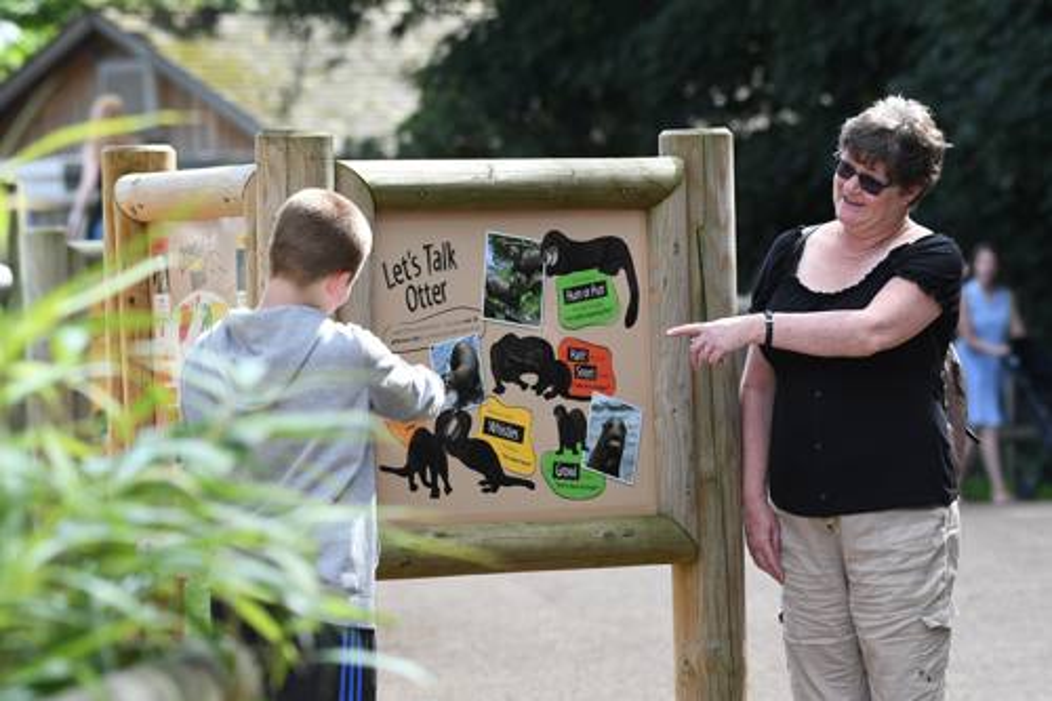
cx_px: 526
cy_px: 350
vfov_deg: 4.6
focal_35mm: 300
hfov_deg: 6.9
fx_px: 8763
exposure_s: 1/500
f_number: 6.3
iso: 800
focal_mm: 200
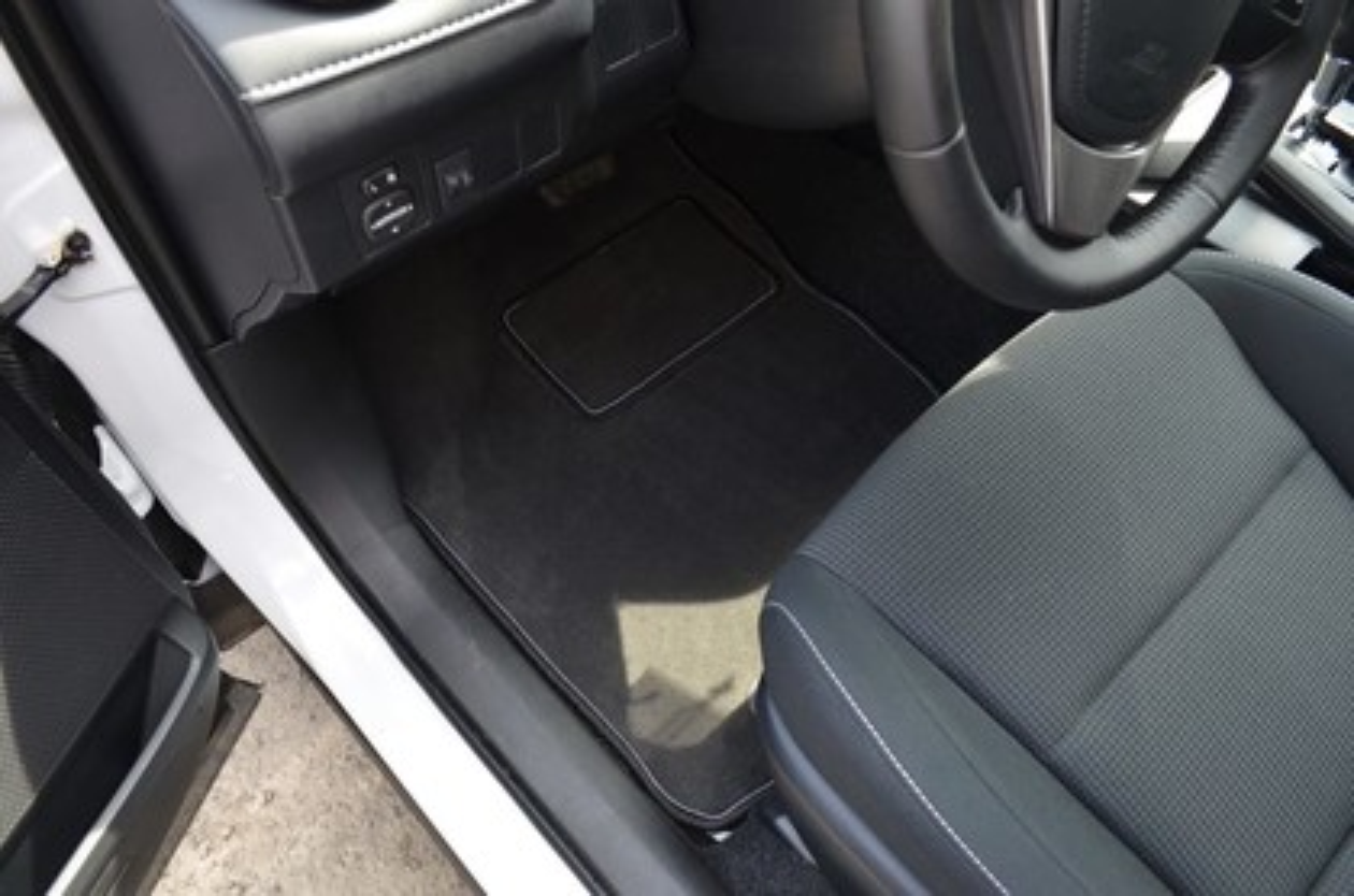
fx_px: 1013
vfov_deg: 47.7
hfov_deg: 67.5
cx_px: 677
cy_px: 448
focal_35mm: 27
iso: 400
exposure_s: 1/100
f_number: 5
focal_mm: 18
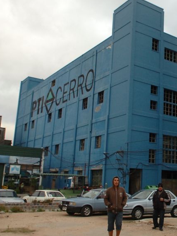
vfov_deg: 43.1
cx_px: 169
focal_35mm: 44
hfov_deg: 31.0
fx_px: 299
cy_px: 114
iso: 800
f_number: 5
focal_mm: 17
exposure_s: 1/160
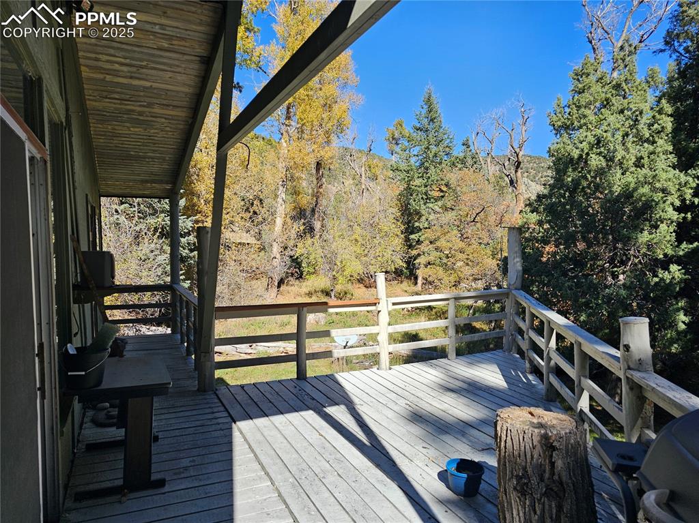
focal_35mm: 23
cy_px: 262
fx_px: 464
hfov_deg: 74.0
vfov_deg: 58.8
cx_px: 350
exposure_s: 1/391
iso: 10
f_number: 1.7
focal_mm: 6.3
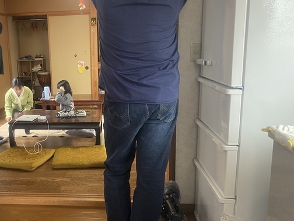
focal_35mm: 38
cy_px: 110
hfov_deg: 47.5
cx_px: 82
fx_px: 323
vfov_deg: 37.7
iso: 80
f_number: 1.8
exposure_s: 1/61
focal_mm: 4.25
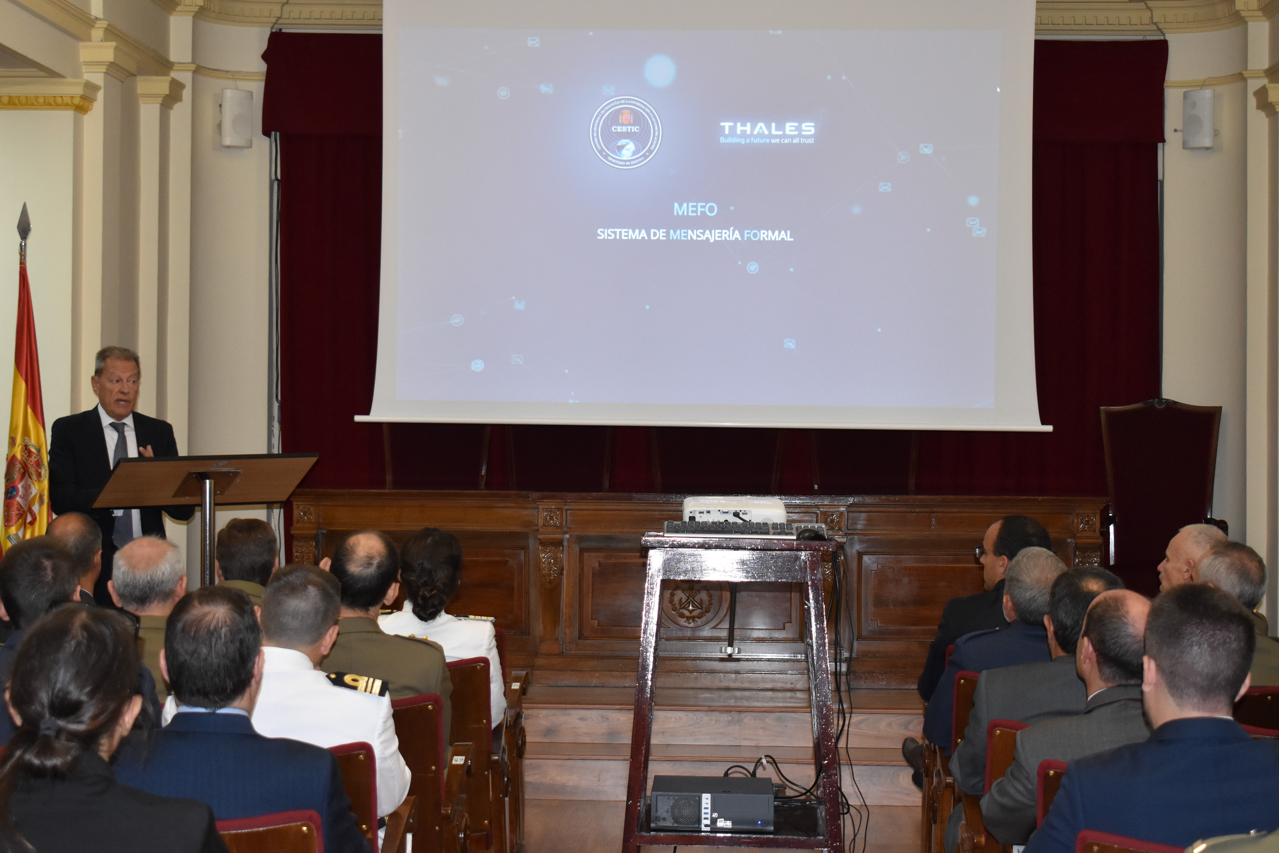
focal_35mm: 63
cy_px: 426
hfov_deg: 31.9
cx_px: 640
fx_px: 2238
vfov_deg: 21.6
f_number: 5
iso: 1600
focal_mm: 42
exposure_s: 1/80
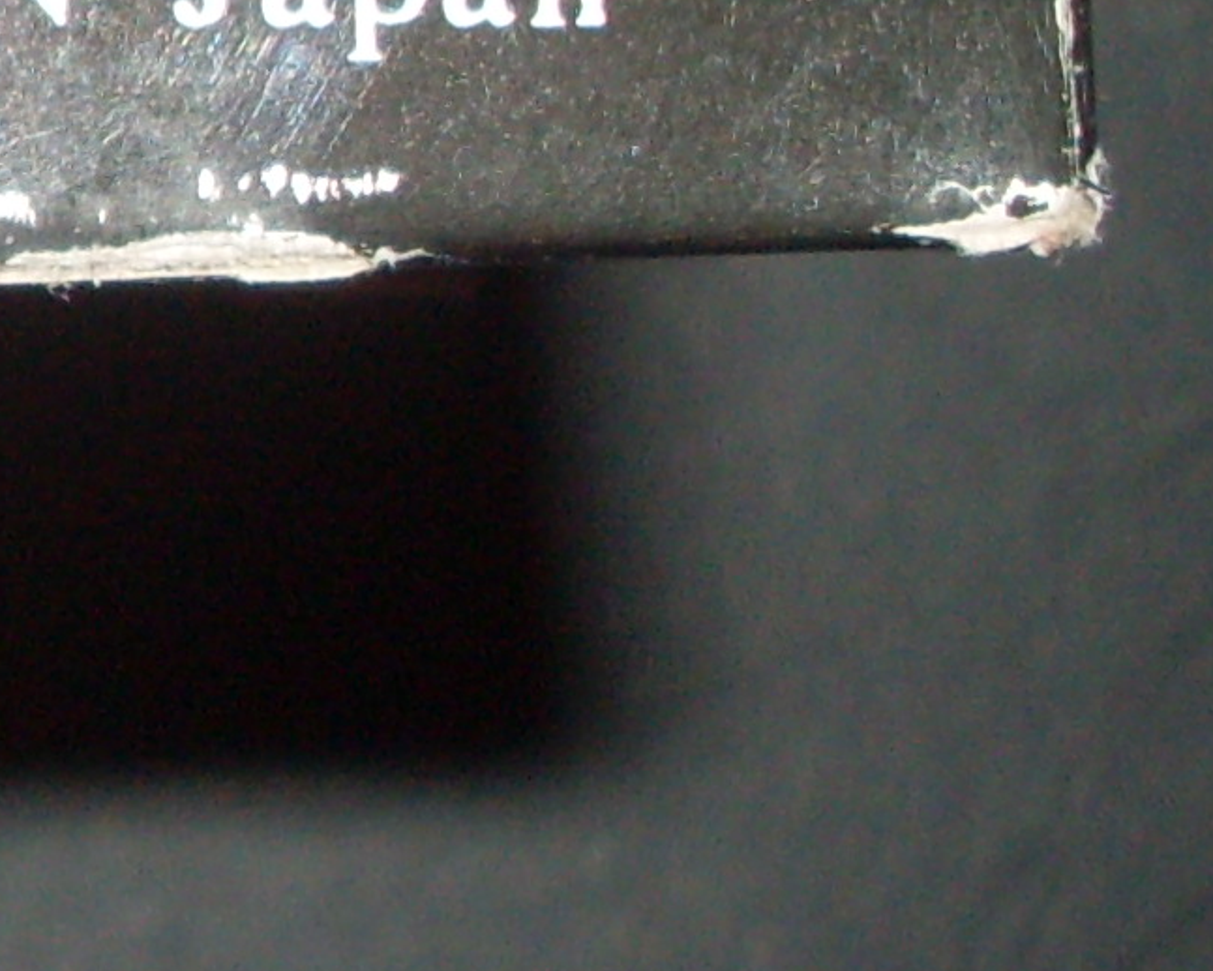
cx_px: -1479
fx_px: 6715
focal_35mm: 187
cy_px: -309
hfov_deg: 9.4
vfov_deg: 8.2
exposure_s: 1/45
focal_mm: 6.3
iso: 100
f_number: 2.8
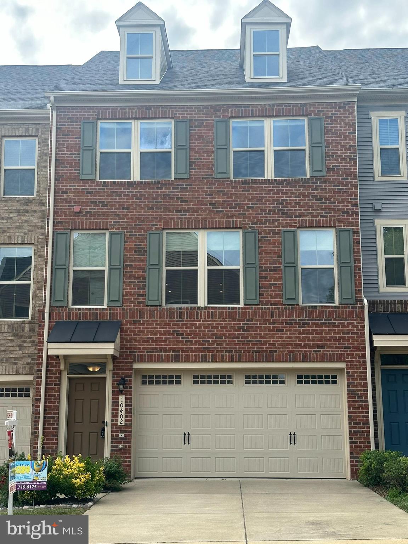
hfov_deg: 30.3
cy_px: 272
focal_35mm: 48
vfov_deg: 39.7
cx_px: 204
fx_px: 754
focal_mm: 6.86
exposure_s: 1/1639
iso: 64
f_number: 1.78
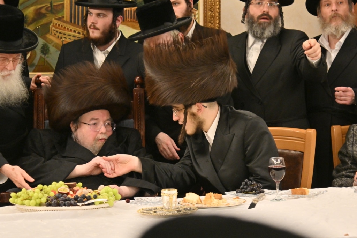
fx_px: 1160
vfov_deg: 11.7
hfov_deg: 17.5
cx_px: 178
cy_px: 119
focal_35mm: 117
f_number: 4
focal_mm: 78
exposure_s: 1/250
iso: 1250
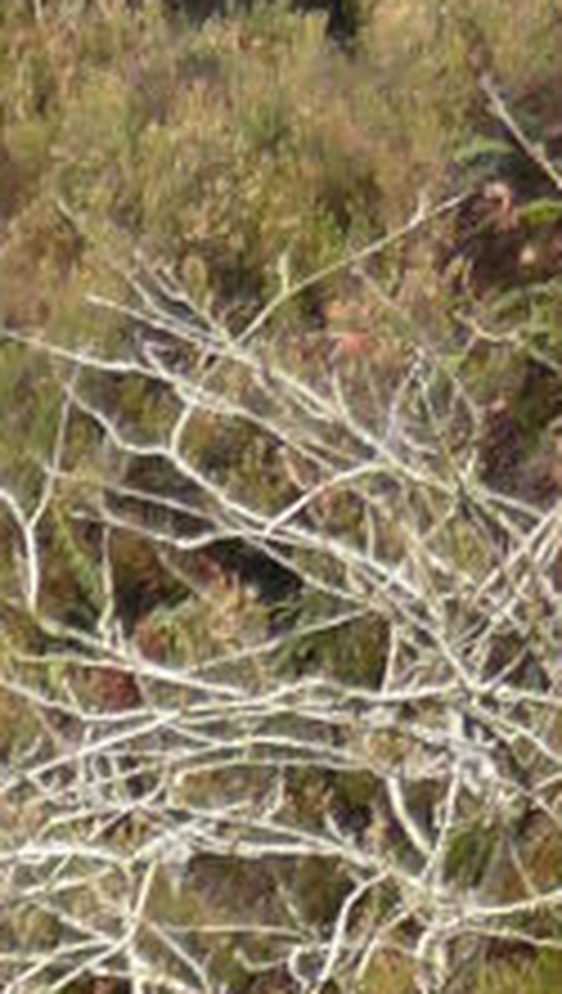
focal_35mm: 255
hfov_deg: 4.5
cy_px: 2393
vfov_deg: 7.8
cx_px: -1484
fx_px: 6727
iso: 200
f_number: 2.8
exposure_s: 1/30
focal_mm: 6
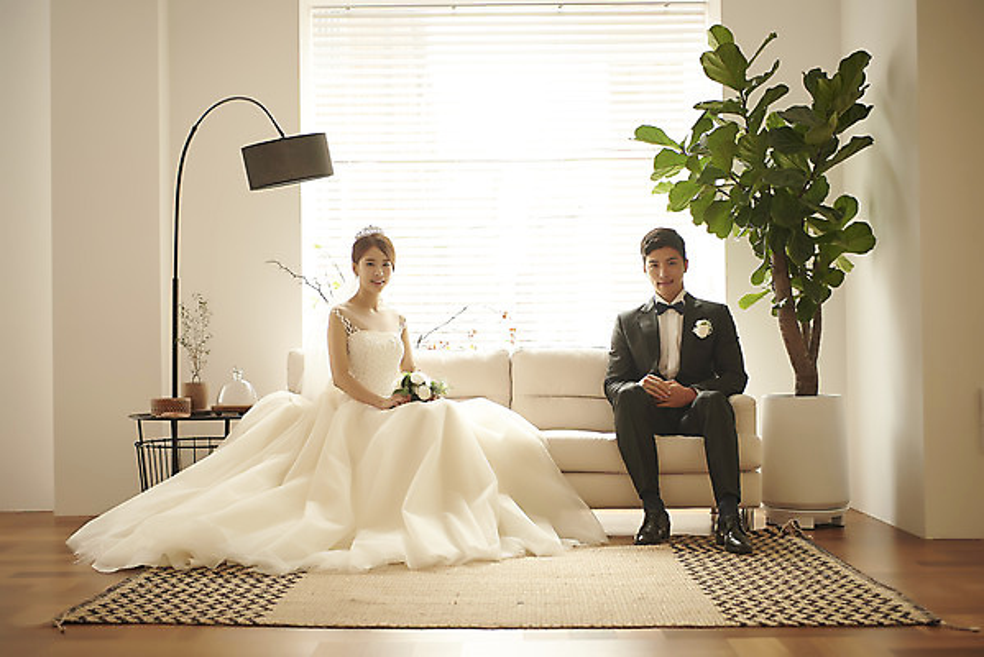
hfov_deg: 44.5
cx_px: 492
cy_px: 328
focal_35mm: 44
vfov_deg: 30.5
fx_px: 1203
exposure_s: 1/320
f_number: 2.8
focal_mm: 44
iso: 400
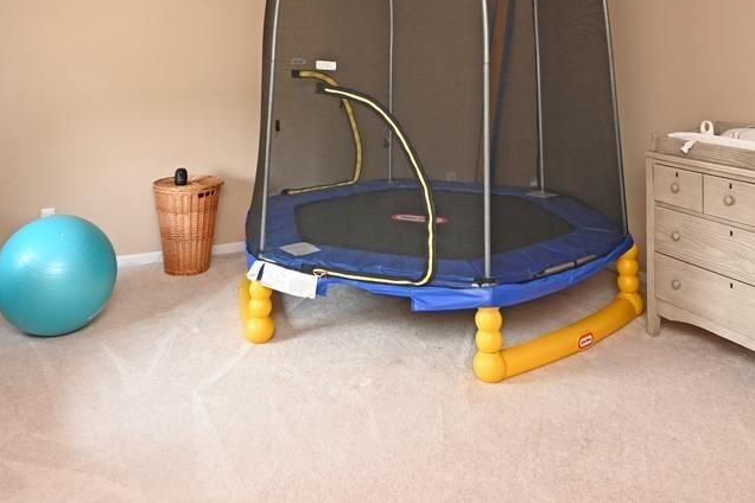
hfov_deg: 57.2
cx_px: 357
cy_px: 49
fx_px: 692
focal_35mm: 33
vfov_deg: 37.3
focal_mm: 14
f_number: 4
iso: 900
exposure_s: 1/60
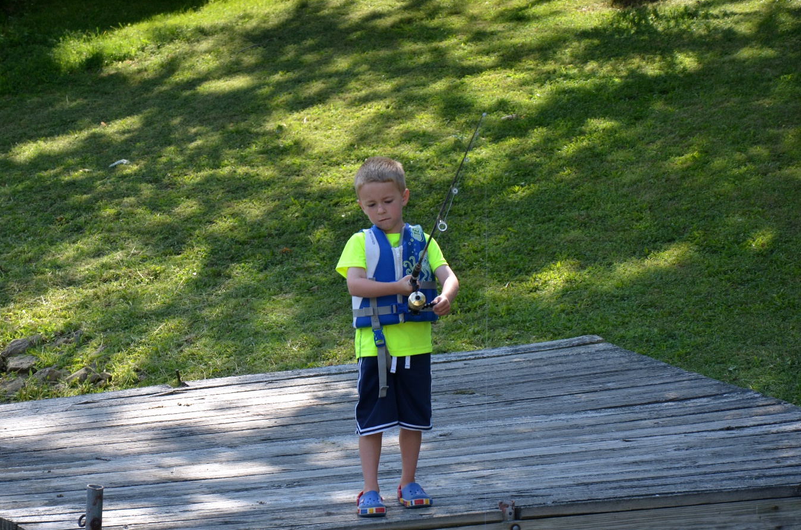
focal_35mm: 188
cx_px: 362
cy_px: 309
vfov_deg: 7.3
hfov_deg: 11.0
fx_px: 4165
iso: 200
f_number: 7.1
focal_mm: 105
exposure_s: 1/200
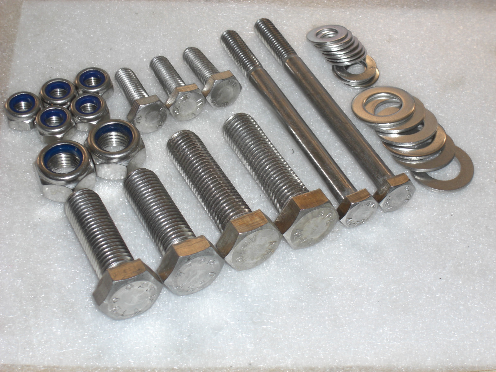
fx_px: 1146
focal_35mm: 80
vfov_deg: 18.4
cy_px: 186
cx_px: 248
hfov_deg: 24.4
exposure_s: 1/60
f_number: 4.4
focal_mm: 16.6
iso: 100
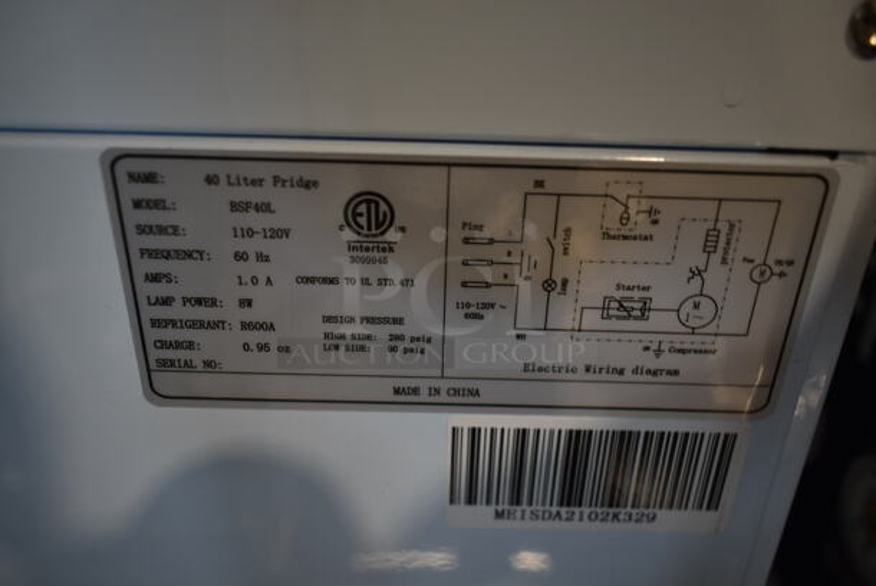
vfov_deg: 40.1
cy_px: 293
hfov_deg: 57.2
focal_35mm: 33
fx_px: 804
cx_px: 438
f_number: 3.8
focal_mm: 22
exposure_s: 1/40
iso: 250
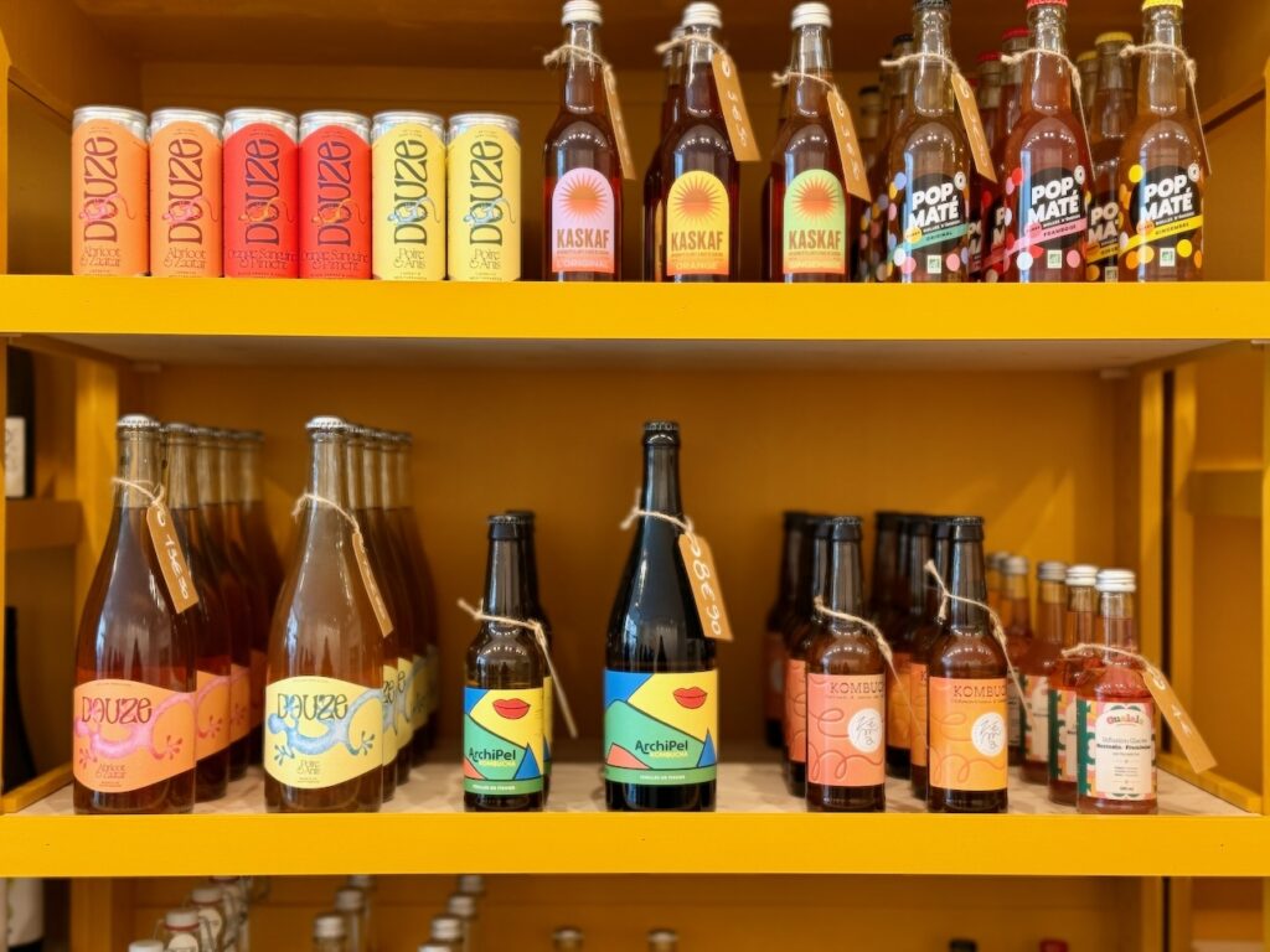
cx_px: 635
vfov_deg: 30.3
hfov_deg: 39.7
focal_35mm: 48
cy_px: 476
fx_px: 1761
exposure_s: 1/50
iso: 200
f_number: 1.78
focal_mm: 6.76
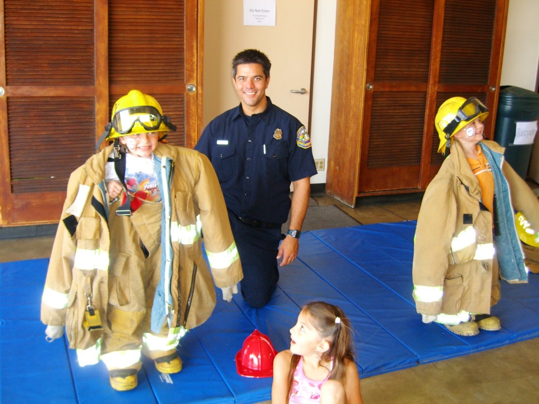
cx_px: 270
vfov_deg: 37.7
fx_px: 592
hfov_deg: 49.0
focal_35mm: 38
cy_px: 202
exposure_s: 1/60
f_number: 2.8
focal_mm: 7.9
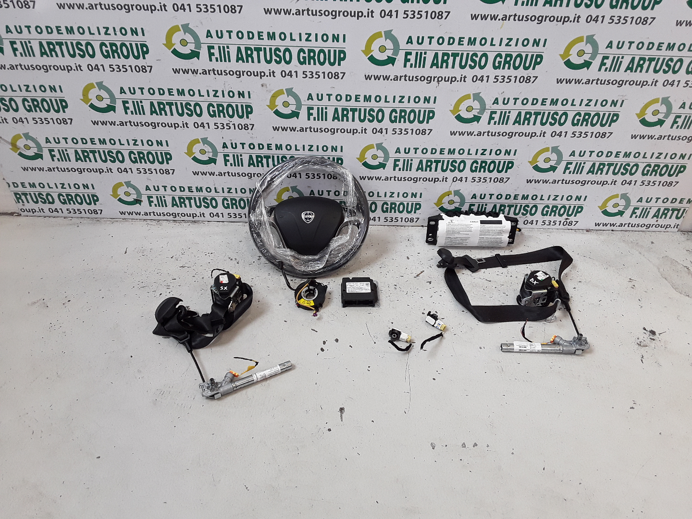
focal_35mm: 31
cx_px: 346
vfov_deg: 45.4
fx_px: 620
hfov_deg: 58.4
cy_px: 260
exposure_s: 1/50
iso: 116
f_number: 2.2
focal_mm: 3.3
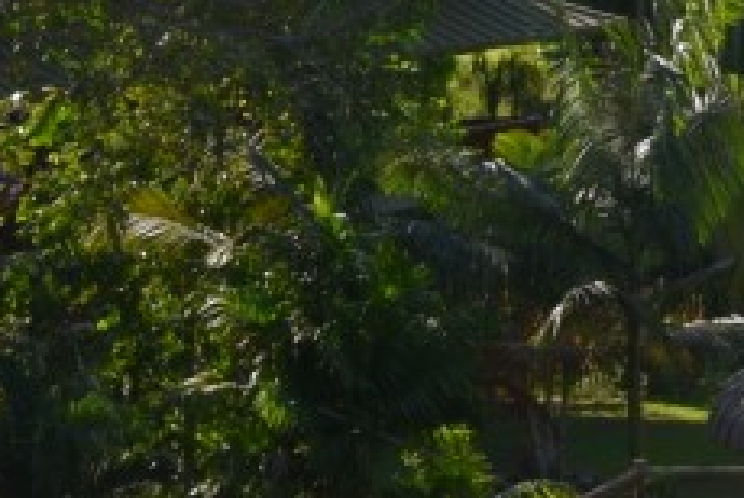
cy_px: -340
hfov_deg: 9.7
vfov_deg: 6.4
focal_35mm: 211
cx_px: 531
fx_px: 4366
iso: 200
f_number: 10
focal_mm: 20
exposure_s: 1/400
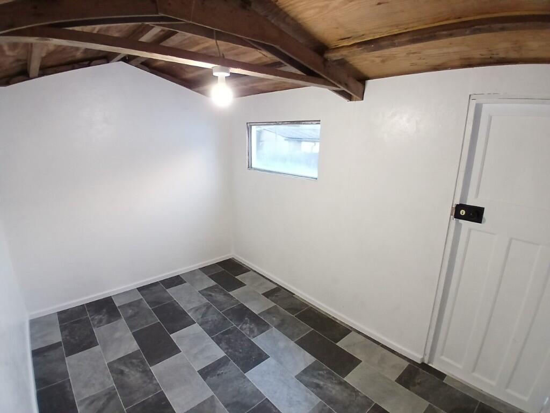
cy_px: 206
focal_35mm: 17
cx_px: 275
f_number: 2.2
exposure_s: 1/33.3
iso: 320
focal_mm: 1.4
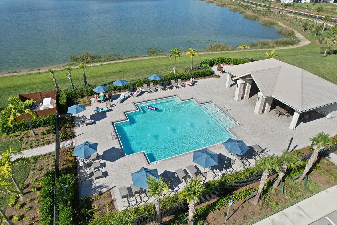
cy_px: 112
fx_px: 206
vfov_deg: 57.2
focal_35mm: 22
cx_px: 168
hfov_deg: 78.6
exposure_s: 1/1500
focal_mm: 8.38
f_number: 2.8
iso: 100
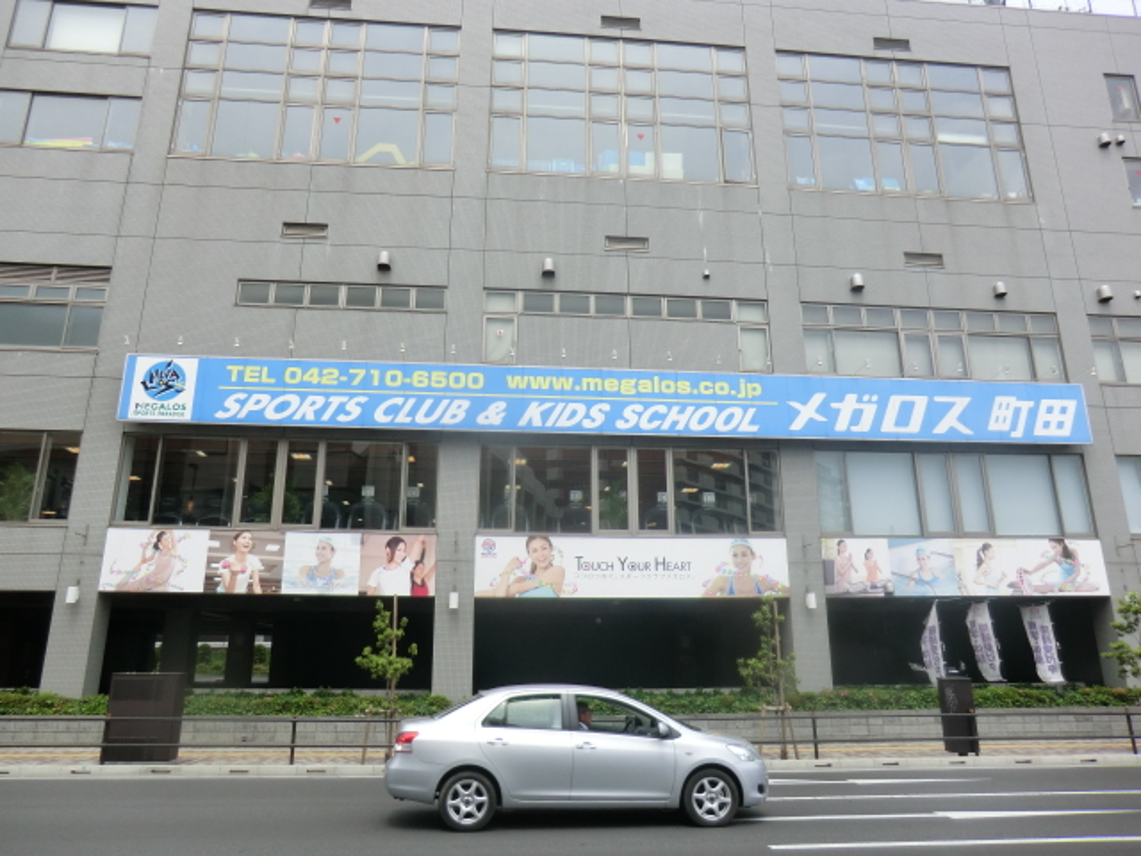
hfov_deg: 71.6
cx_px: 570
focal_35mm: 24
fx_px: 791
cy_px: 428
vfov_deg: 56.8
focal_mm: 4.3
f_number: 3.2
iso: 80
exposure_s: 1/640
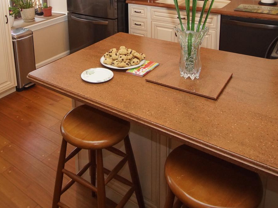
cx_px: 107
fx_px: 265
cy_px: 10
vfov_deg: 39.0
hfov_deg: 54.8
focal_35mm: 33
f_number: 4
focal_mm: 10
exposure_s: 1/160
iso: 800
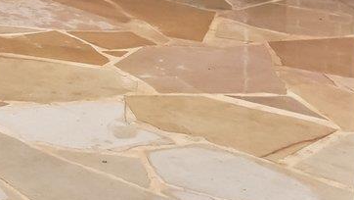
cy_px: -194
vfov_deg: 12.8
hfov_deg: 18.5
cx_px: -324
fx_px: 779
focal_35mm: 83
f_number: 8
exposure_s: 1/160
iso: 800
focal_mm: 14
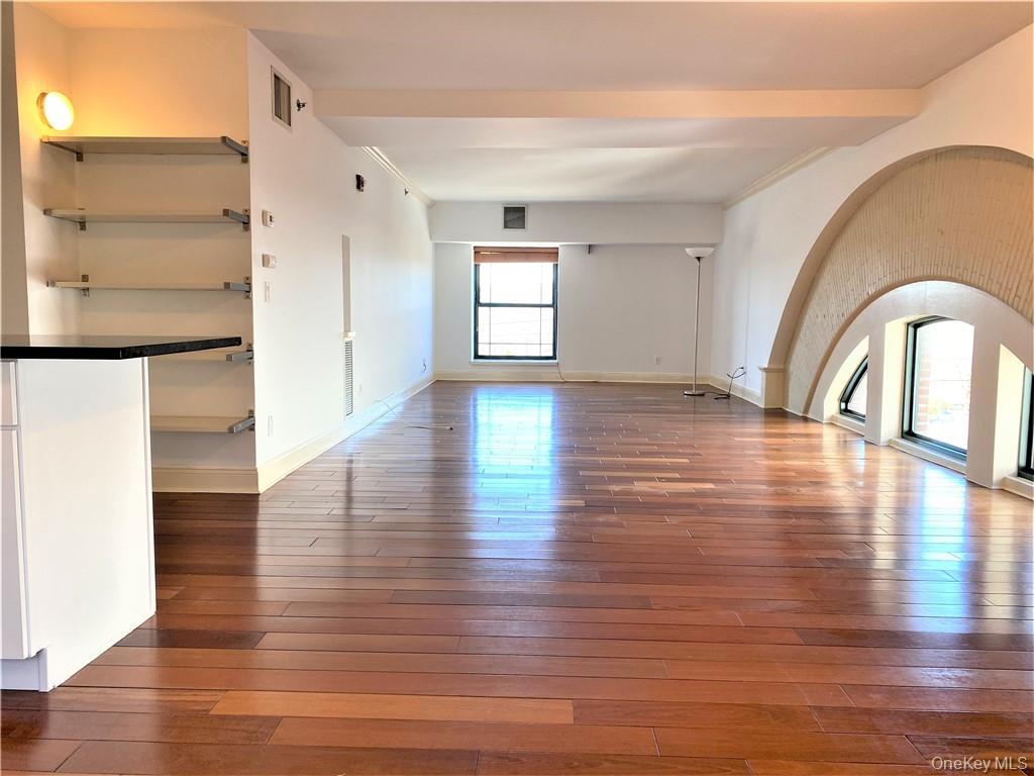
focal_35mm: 26
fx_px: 777
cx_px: 517
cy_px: 388
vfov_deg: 53.1
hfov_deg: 67.3
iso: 80
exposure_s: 1/120
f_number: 1.8
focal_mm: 4.25
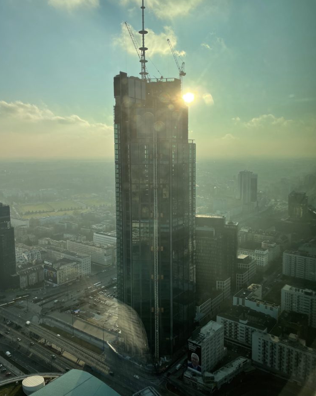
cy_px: 190
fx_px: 327
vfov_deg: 62.2
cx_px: 159
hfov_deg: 51.5
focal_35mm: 28
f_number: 1.6
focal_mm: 4.2
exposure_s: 1/3731
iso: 32
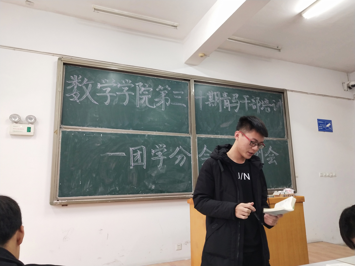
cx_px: 178
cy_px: 133
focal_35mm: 30
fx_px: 308
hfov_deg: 60.0
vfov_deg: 46.8
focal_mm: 3.95
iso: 305
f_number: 1.8
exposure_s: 1/50
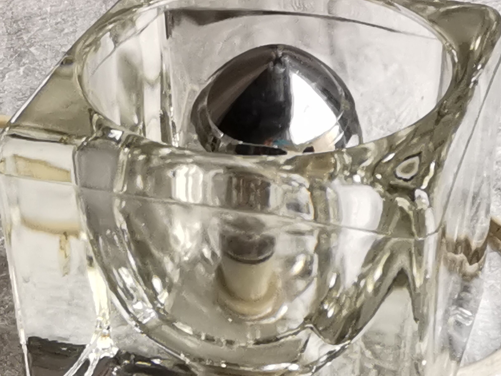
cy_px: 234
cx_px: 221
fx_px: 1433
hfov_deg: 19.8
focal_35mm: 99
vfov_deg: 14.9
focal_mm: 2.26
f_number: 2.2
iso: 64
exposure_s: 1/50
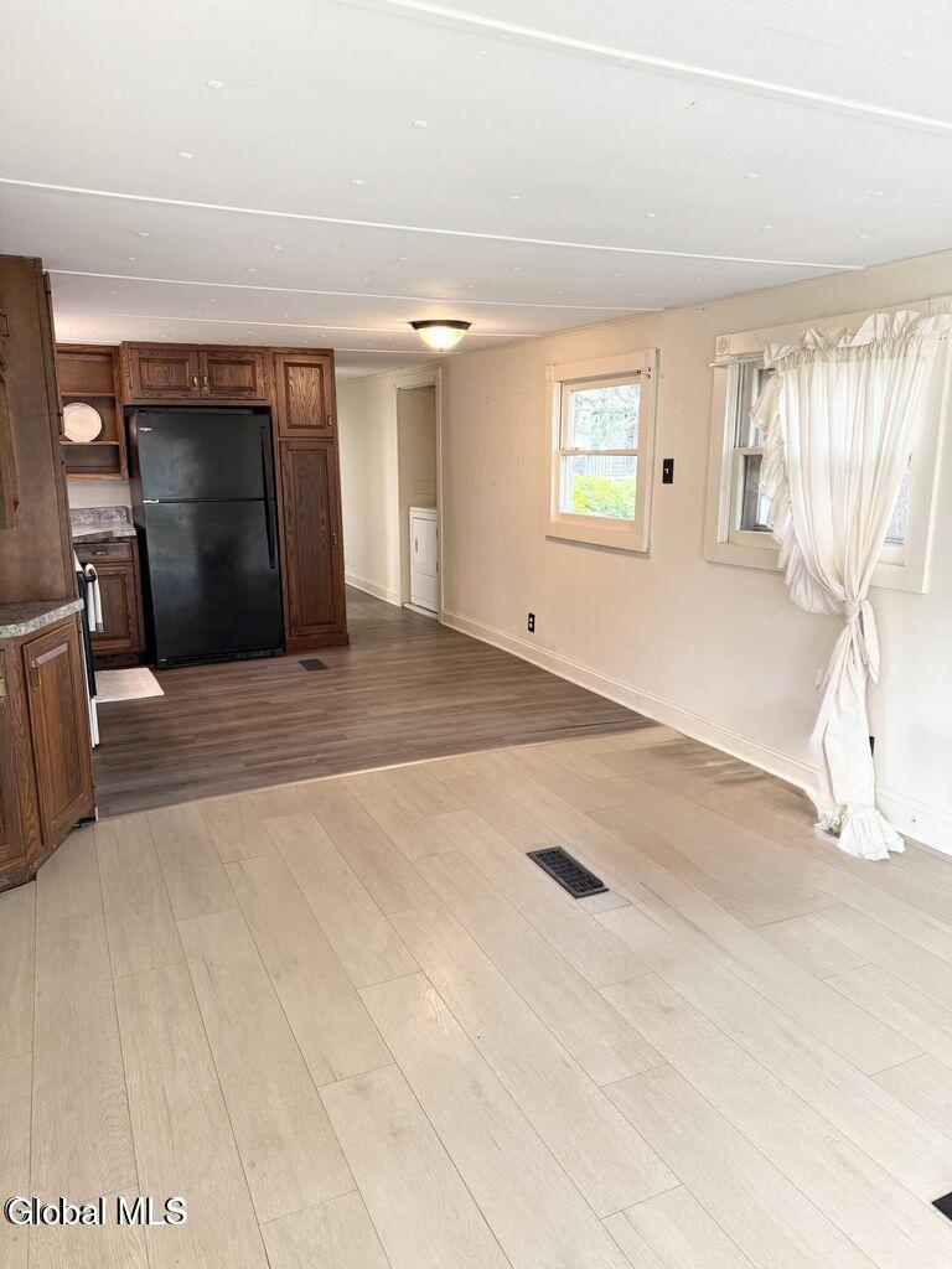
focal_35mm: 24
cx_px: 476
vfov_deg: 71.6
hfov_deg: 56.8
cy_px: 634
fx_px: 880
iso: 160
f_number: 1.78
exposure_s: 1/60
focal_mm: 6.76
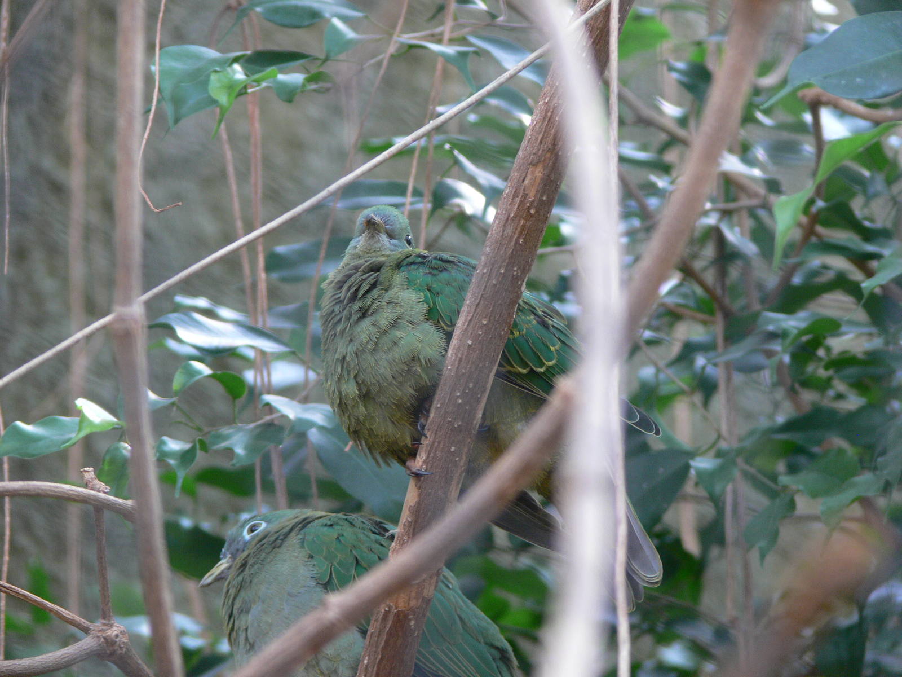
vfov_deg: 7.1
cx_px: 451
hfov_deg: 9.4
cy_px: 338
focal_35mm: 210
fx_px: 5472
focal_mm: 44.5
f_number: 3.6
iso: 160
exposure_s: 1/30
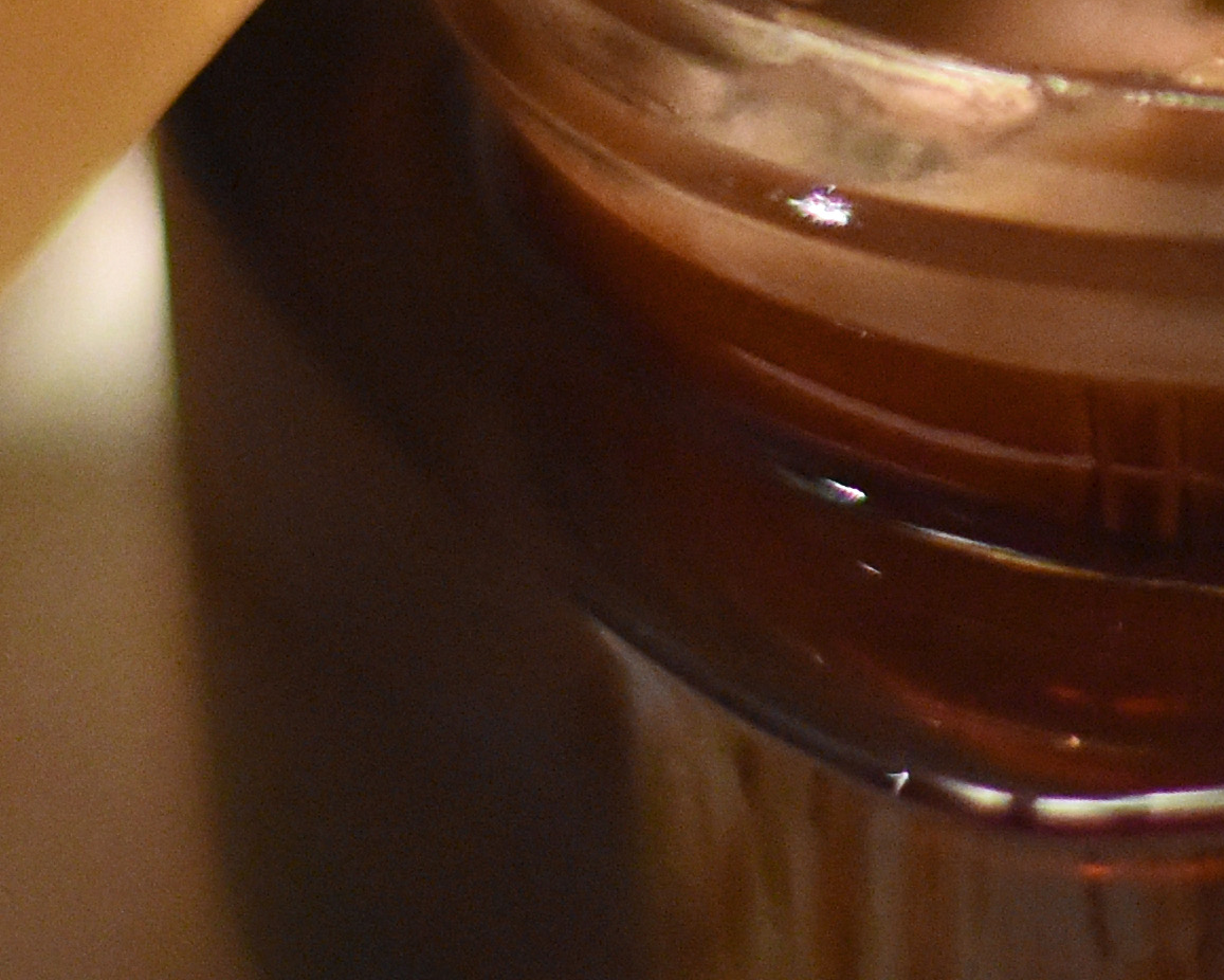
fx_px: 13225
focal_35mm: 365
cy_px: 184
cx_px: 1600
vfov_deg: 4.2
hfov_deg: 5.3
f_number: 2.2
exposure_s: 1/125
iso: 3200
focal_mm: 50
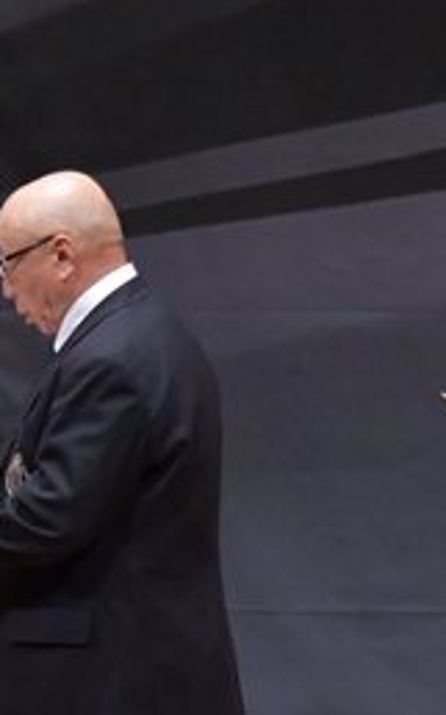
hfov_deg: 1.8
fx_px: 14291
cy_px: 599
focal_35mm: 734
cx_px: 73
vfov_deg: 2.9
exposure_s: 1/400
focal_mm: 160
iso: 6400
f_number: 5.6
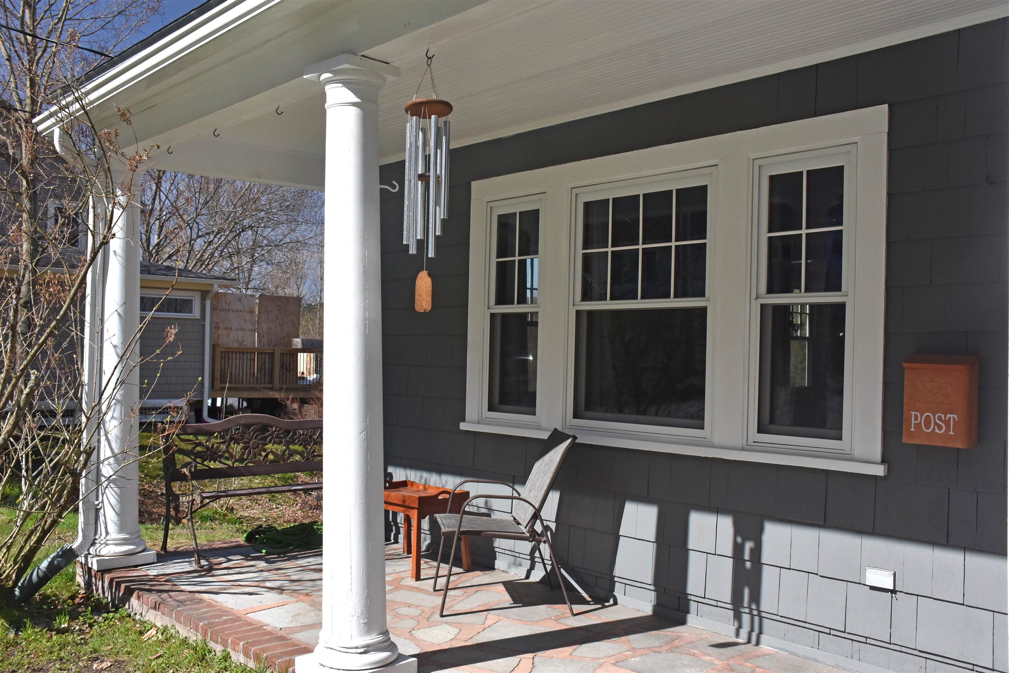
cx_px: 504
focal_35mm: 33
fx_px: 925
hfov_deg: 57.2
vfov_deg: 40.0
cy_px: 336
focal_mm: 22
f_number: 8
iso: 560
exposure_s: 1/500
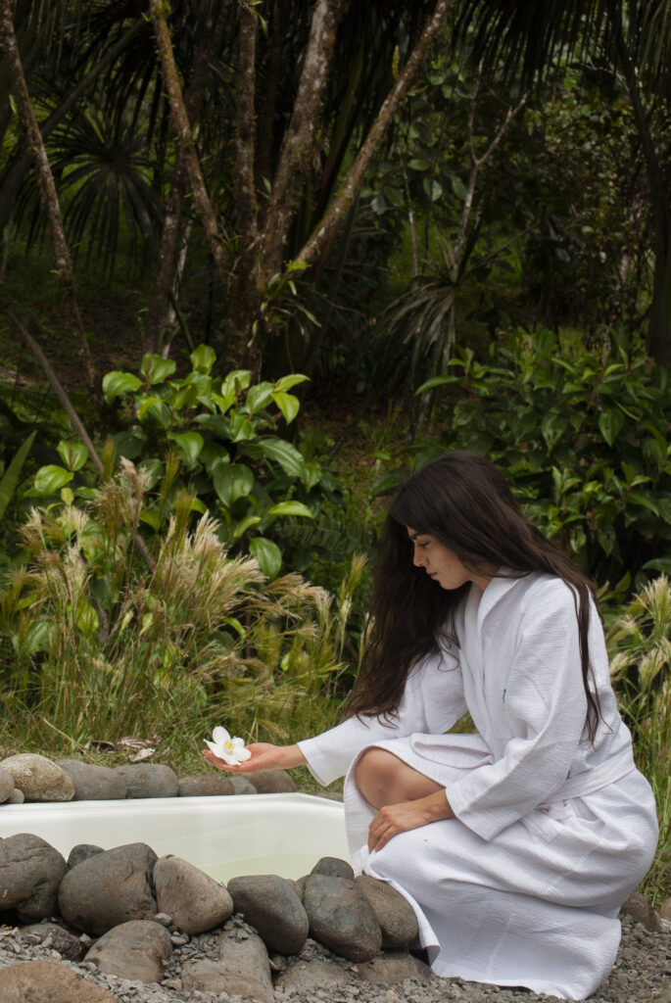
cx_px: 336
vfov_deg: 24.6
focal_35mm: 82
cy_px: 502
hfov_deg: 16.6
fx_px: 2301
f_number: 9
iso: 200
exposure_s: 1/320
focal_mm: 55
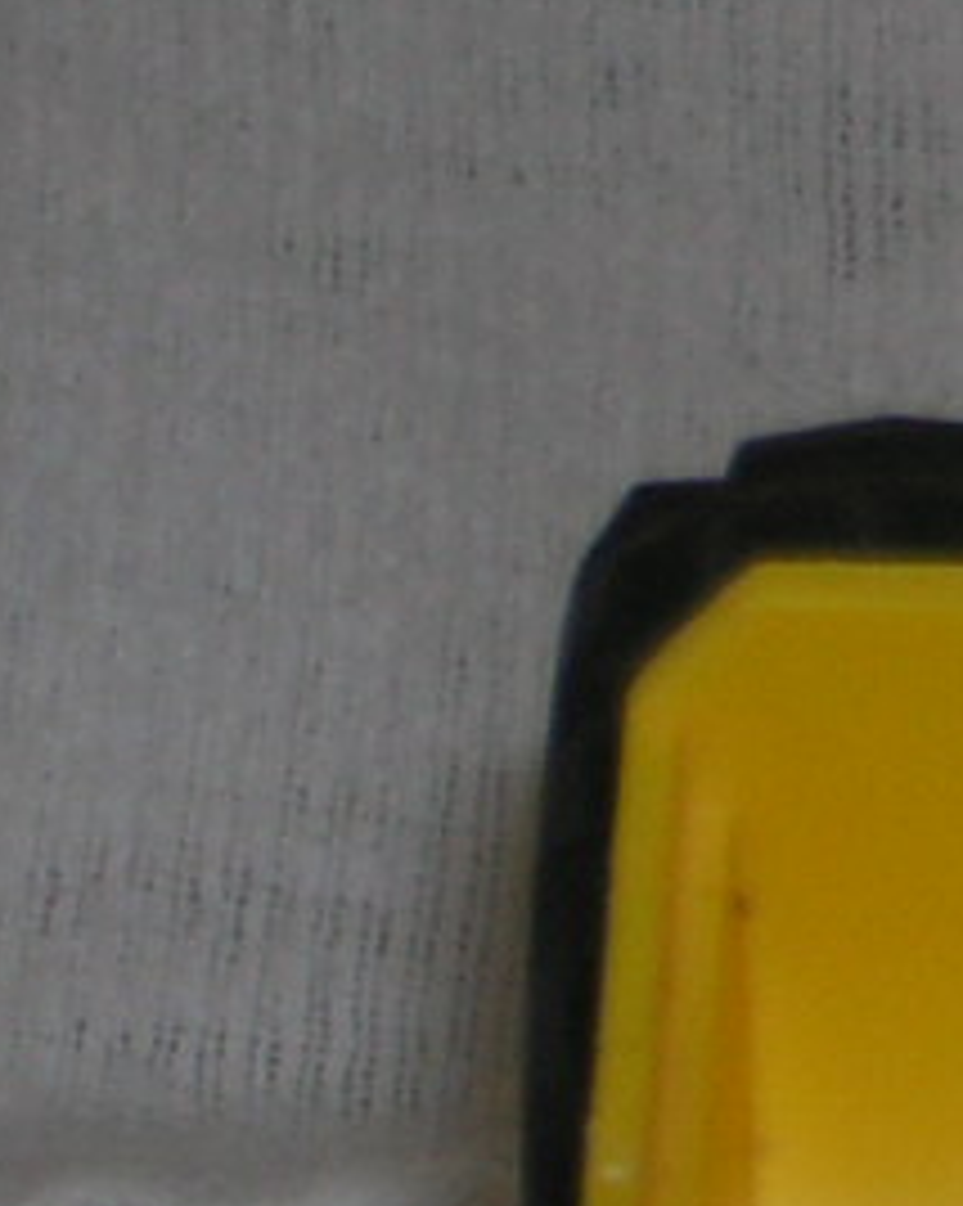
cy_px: 333
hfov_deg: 3.9
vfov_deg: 5.0
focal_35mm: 388
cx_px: 2061
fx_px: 13839
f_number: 4.6
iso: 50
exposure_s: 1/60.1
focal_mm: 13.6
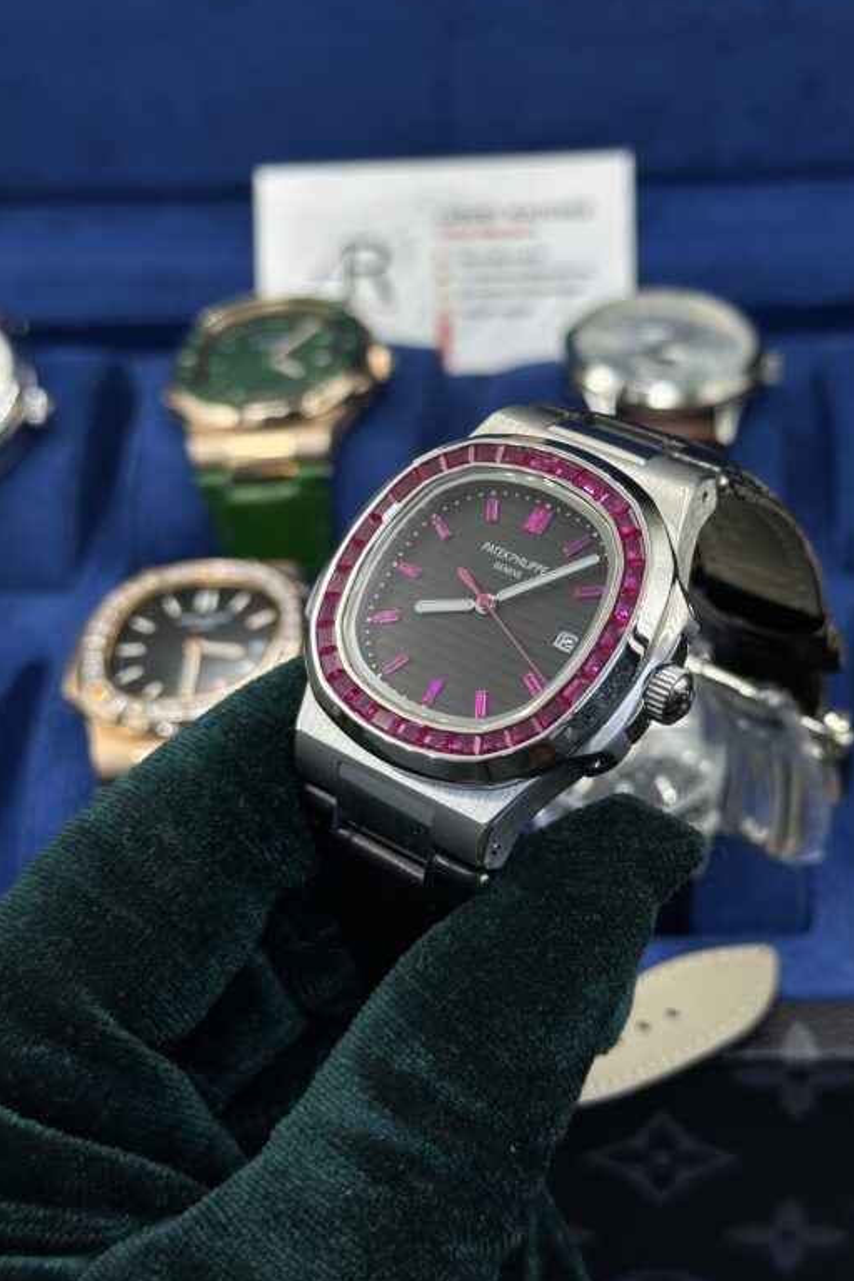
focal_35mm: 52
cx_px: 495
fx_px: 1850
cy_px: 620
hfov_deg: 26.0
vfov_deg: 38.2
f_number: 1.78
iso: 64
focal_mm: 6.86
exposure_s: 1/535
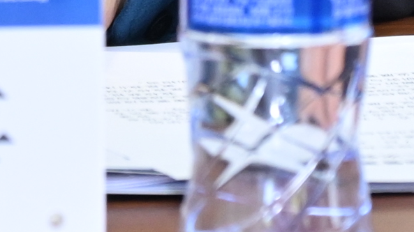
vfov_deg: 1.2
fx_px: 10633
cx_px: -298
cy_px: -633
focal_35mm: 969
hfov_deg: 2.2
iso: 1250
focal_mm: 91
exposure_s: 1/160
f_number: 4
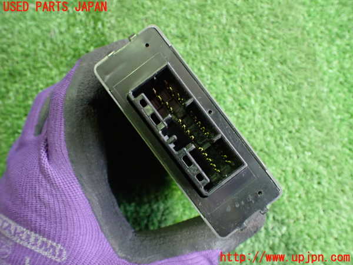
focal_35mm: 30
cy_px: 132
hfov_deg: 60.0
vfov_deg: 46.8
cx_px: 176
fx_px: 306
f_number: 2.3
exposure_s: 1/30
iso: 800
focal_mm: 5.4
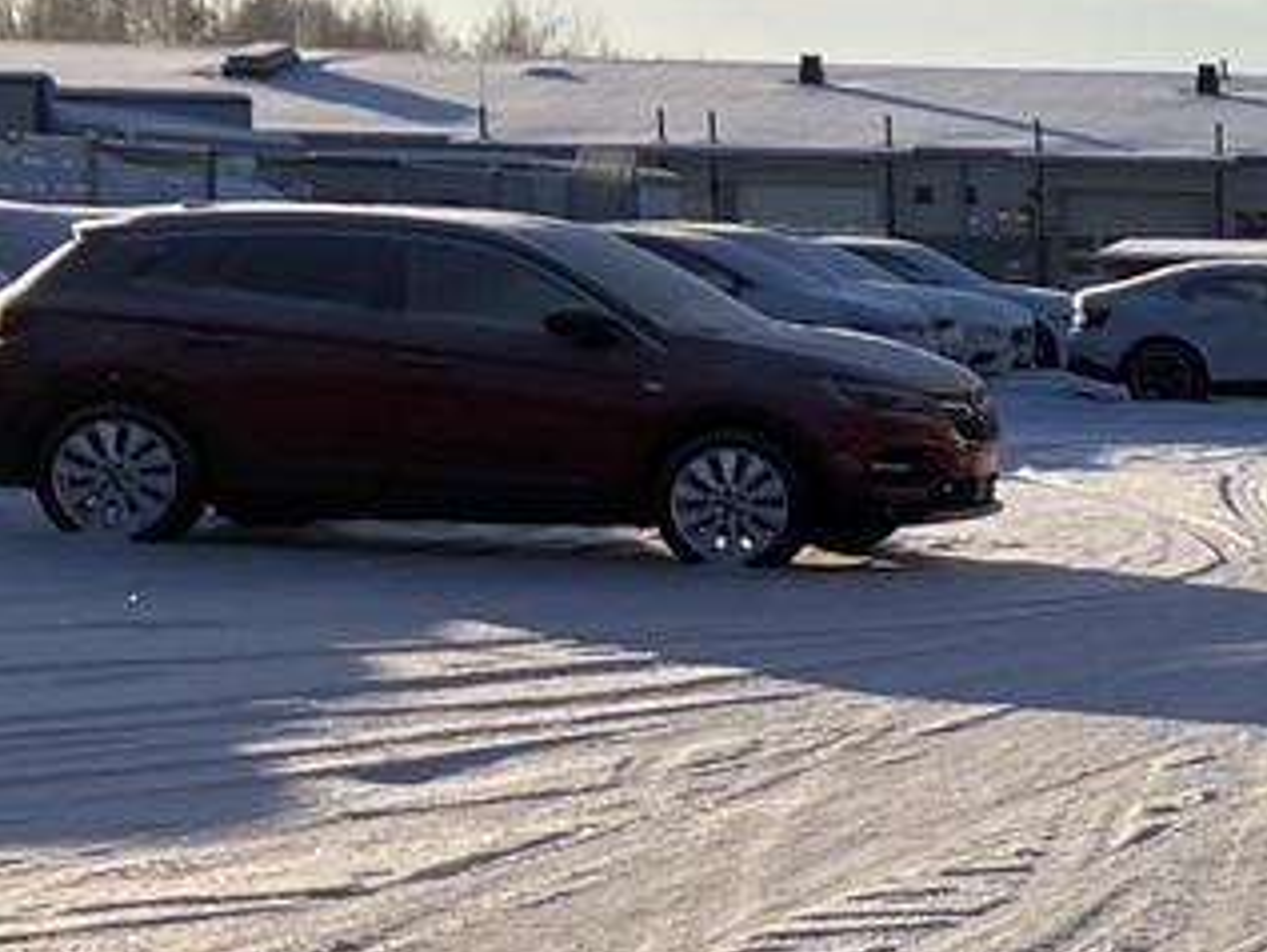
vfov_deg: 11.7
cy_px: 640
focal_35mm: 127
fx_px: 4650
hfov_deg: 12.7
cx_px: 2874
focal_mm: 3.99
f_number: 1.8
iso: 32
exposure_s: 1/2433
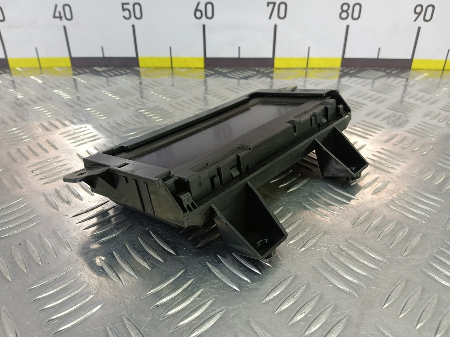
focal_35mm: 23
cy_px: 168
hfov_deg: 73.9
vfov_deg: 58.9
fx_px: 299
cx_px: 225
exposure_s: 1/50
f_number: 1.6
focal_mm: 4.11
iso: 111
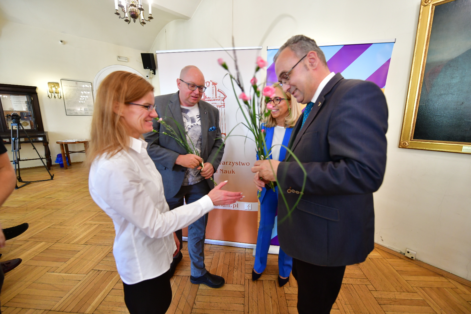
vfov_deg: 81.2
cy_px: 157
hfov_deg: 104.3
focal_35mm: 14
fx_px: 183
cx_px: 236
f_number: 2.8
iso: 900
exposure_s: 1/100
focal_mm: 14
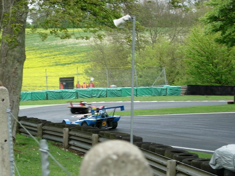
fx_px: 767
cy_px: 88
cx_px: 118
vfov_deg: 13.1
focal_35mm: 113
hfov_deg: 17.4
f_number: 4.9
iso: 64
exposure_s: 1/104
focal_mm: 23.4
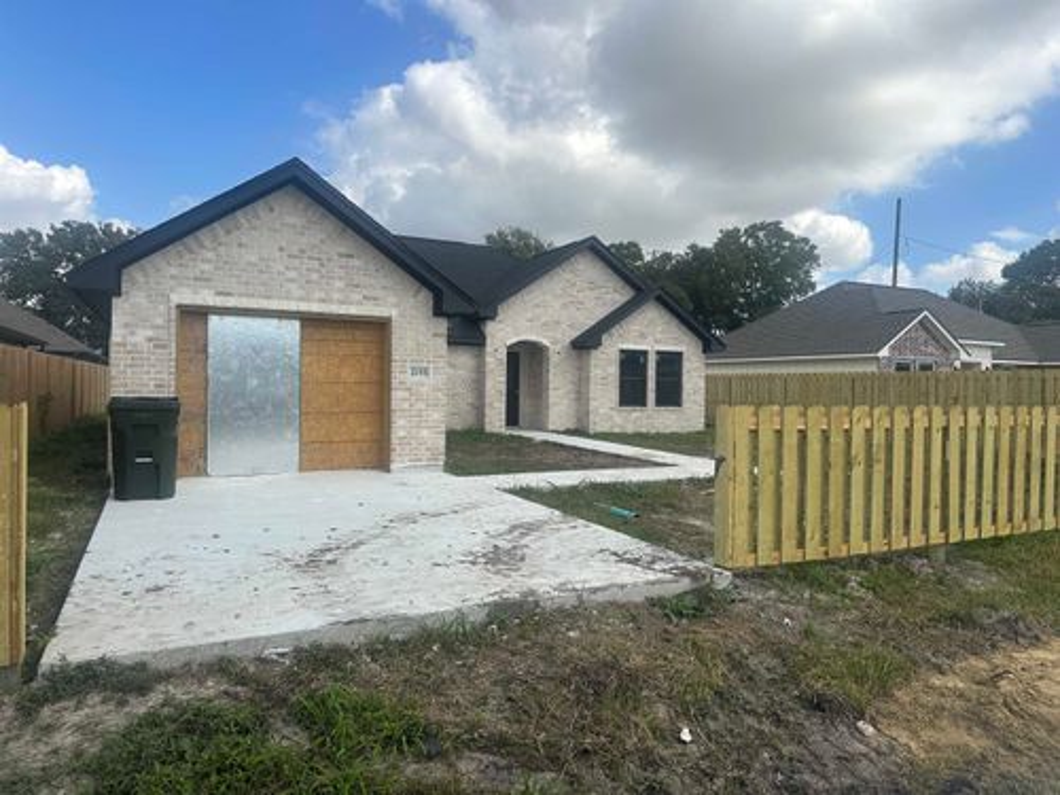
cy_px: 398
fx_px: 735
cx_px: 530
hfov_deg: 71.6
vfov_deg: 56.8
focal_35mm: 24
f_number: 1.78
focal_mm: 6.86
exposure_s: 1/4545
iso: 80
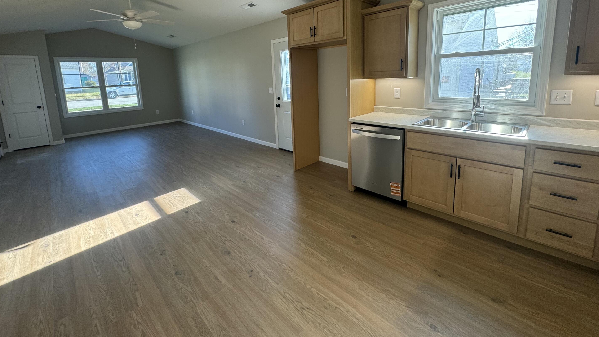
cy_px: 114
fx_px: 254
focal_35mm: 16
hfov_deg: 99.3
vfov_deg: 65.4
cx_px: 292
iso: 125
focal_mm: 2.22
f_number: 2.2
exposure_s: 1/120
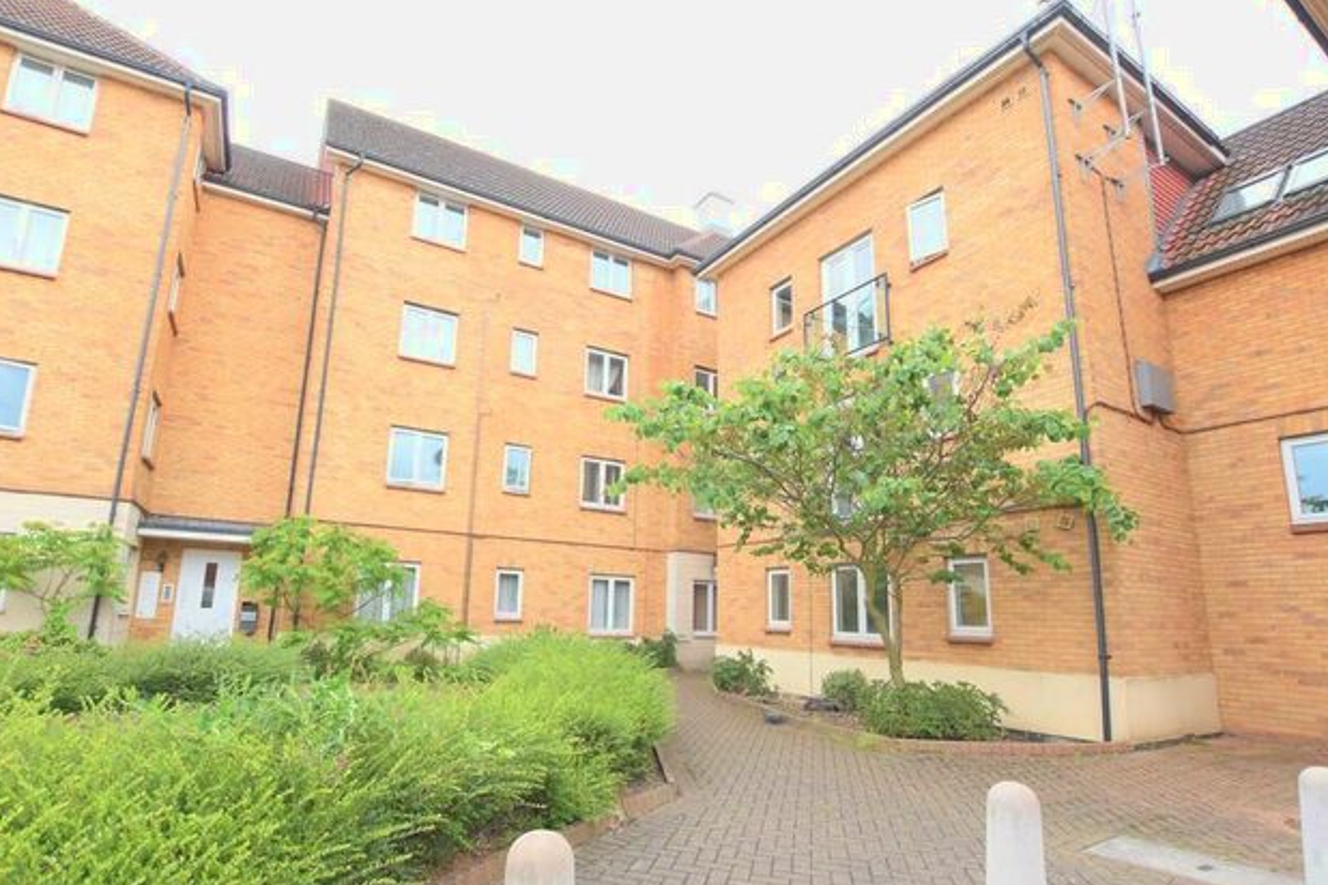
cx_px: 623
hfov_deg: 93.2
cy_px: 480
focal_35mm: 17
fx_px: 627
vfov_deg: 70.3
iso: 400
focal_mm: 10
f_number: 5
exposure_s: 1/250
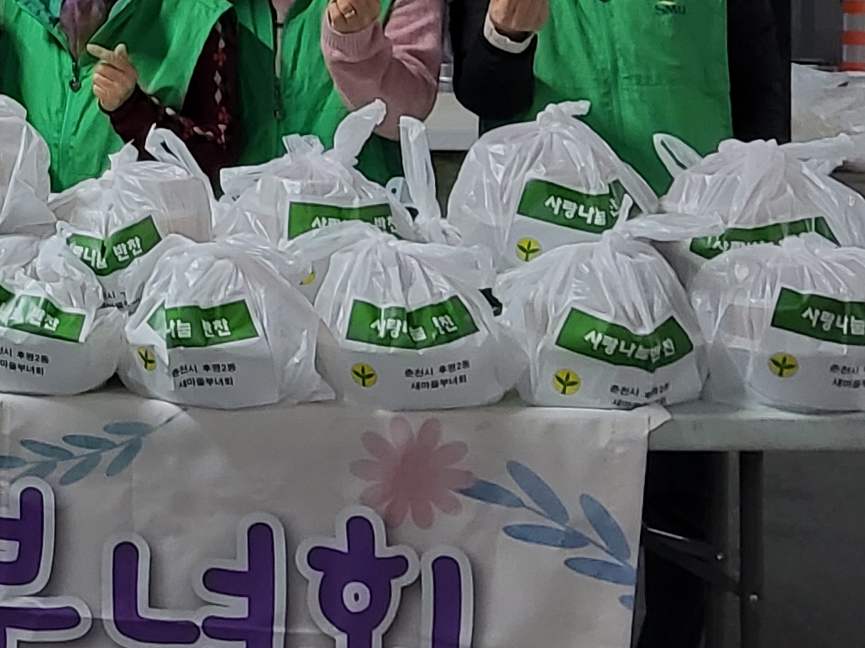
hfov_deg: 16.8
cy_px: -123
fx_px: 2573
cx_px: -526
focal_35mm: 103
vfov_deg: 13.9
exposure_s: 1/40
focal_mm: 3.98
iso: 200
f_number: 1.8
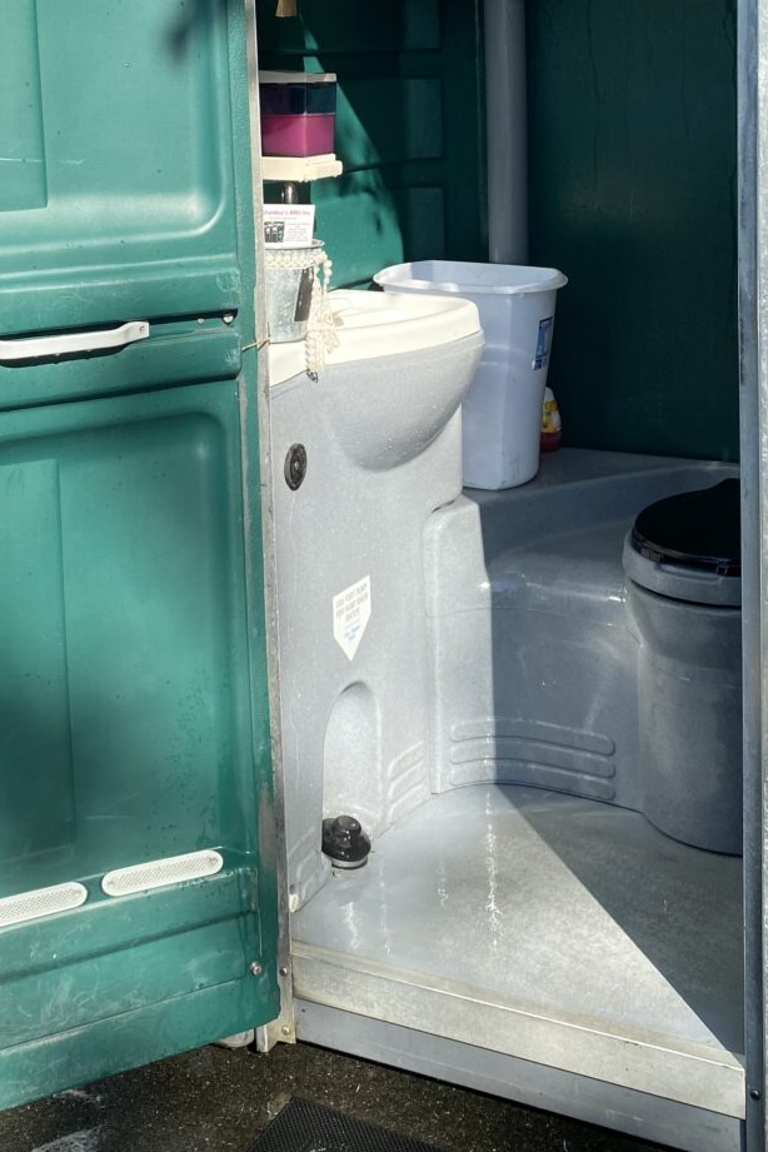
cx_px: 395
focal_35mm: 47
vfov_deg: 40.2
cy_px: 230
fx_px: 1504
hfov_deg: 28.6
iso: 32
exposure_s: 1/1072
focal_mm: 4.25
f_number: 1.8
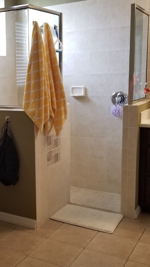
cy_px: 133
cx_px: 8
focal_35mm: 38
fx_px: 269
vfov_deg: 52.8
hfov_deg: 29.5
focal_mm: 4.25
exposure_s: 1/40
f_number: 1.7
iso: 160
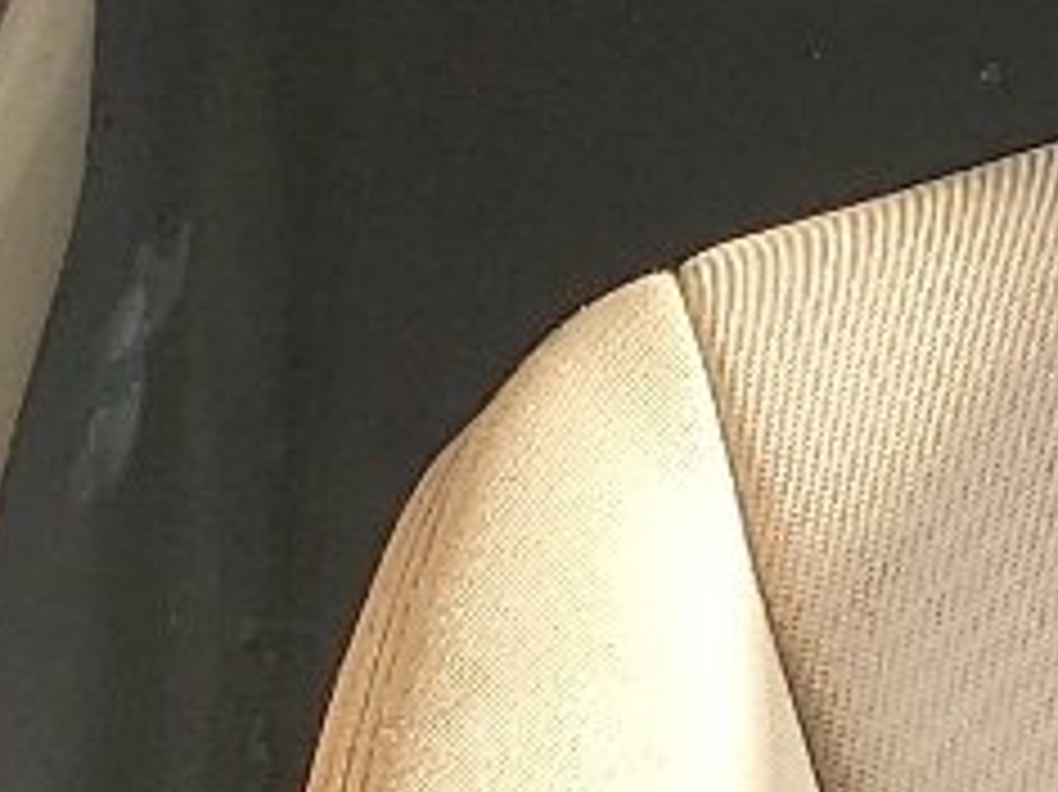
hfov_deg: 9.7
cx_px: 2674
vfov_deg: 8.0
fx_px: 5407
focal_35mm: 177
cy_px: -806
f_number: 1.5
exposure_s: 1/263
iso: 50
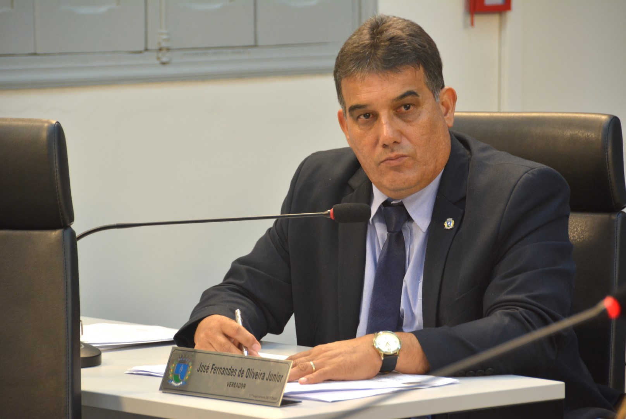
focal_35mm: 225
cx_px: 313
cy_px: 210
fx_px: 3915
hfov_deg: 9.1
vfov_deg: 6.1
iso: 1100
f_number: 5.6
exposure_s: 1/125
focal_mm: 150
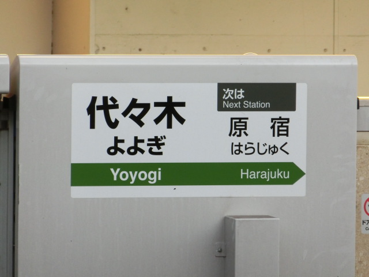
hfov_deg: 5.0
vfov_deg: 3.8
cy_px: 138
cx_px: 184
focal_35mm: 393
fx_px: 4189
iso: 500
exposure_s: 1/400
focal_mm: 70.1
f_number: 5.7
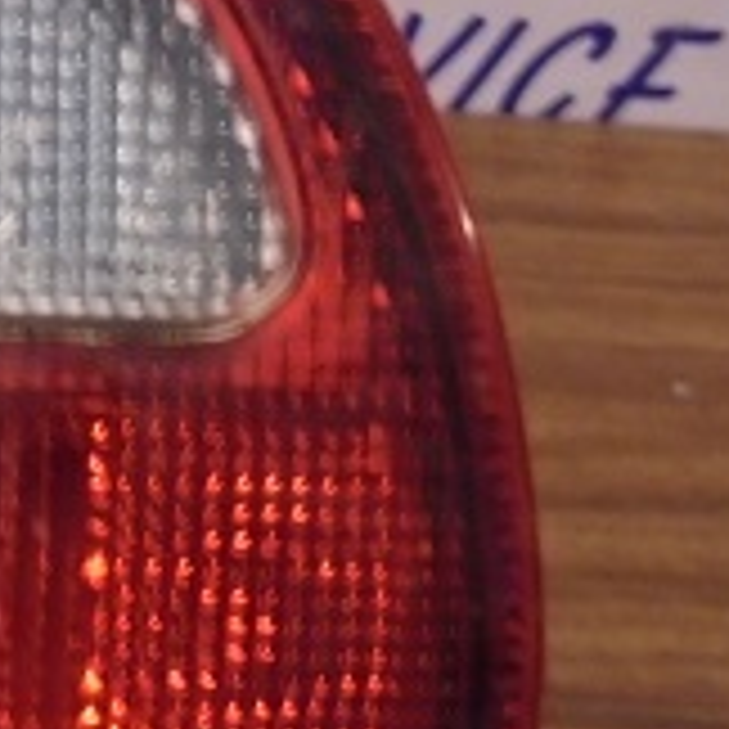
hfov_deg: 18.3
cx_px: -443
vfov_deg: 21.4
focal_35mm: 81
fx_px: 1930
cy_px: 288
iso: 400
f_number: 3.5
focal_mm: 4.6
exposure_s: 1/6
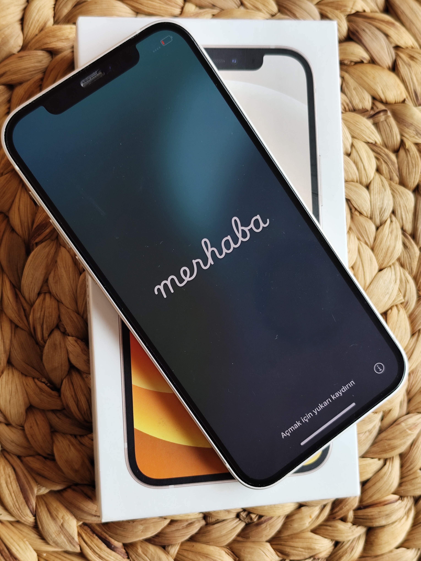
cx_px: 210
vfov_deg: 41.2
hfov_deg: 31.5
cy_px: 280
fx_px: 746
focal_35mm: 46
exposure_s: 1/134
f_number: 1.65
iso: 50
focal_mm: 6.14
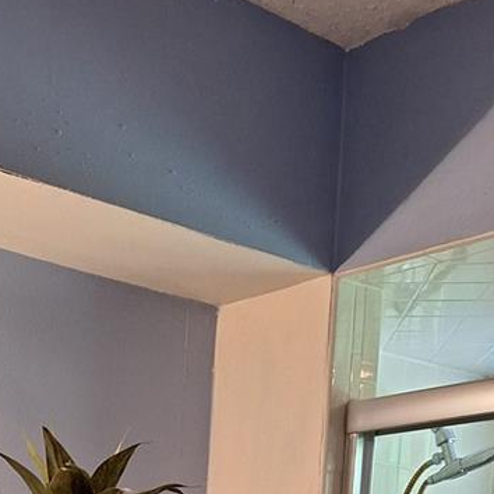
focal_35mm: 69
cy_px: 822
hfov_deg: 24.5
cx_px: 74
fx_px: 1114
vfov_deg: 20.0
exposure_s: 1/40
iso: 100
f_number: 1.8
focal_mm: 5.54
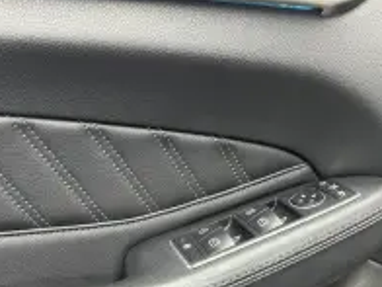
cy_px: 242
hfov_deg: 42.9
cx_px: 207
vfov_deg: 31.7
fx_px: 486
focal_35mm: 44
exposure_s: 1/50
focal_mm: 6.76
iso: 640
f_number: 1.78
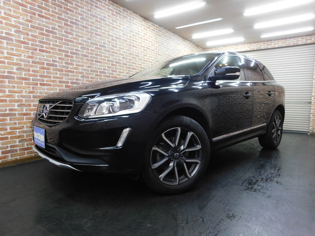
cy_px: 118
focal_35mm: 23
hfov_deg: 73.9
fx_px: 209
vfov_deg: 58.9
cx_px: 158
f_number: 3
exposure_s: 1/30
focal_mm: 4
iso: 360
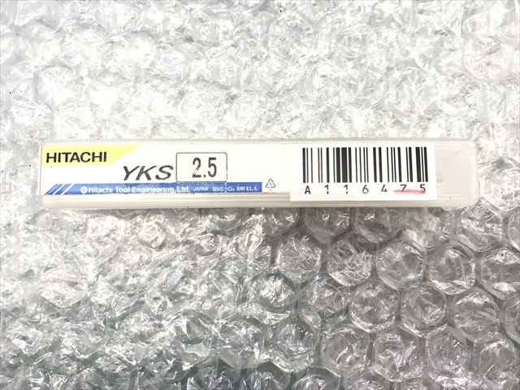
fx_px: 421
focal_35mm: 28
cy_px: 195
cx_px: 260
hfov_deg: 63.4
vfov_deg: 49.7
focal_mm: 3.99
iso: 40
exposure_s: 1/33
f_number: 1.8
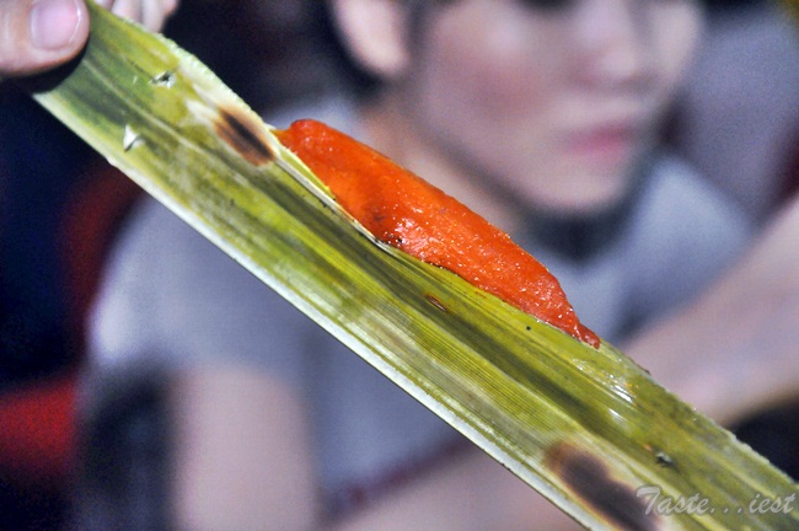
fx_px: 2661
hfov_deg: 17.1
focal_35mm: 120
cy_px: 266
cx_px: 400
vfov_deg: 11.4
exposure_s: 1/80
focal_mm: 80
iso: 1250
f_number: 5.3
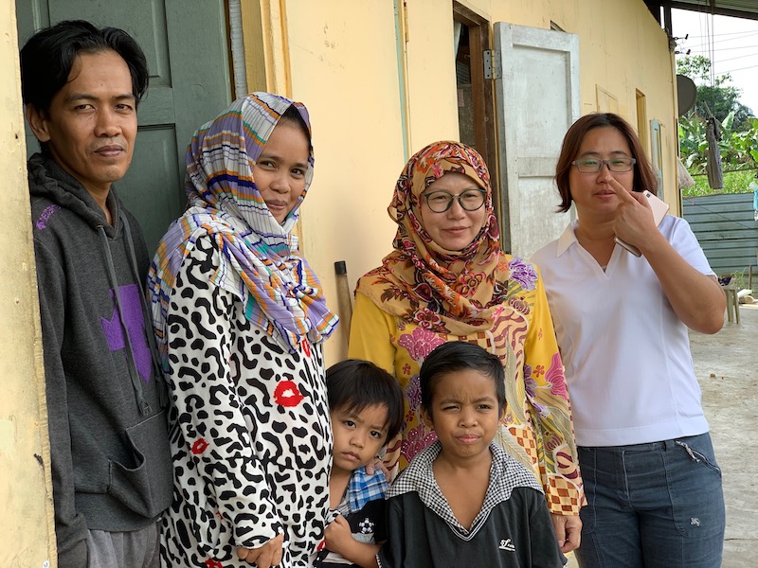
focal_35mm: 52
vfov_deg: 28.0
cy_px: 284
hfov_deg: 36.8
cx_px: 379
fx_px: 1139
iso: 16
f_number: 2.4
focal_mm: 6
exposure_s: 1/133
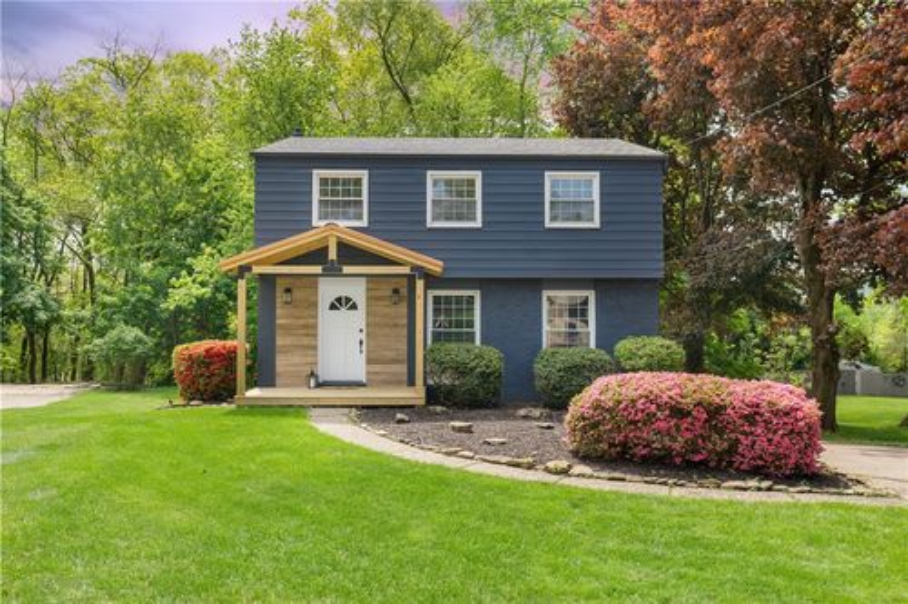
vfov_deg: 47.9
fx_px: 681
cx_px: 454
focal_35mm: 27
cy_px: 302
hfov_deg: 67.4
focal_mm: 27
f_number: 6.3
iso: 100
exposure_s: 1/160
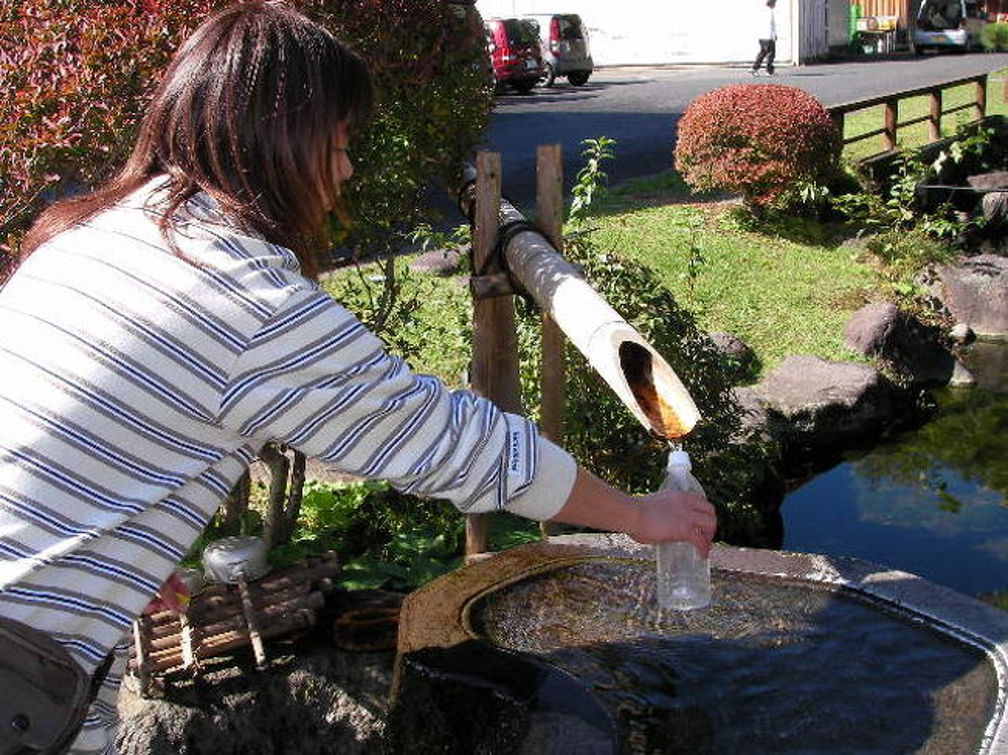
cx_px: 504
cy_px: 378
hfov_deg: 49.0
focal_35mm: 38
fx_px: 1106
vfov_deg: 37.7
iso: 50
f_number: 6.6
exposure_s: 1/110
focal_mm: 6.3
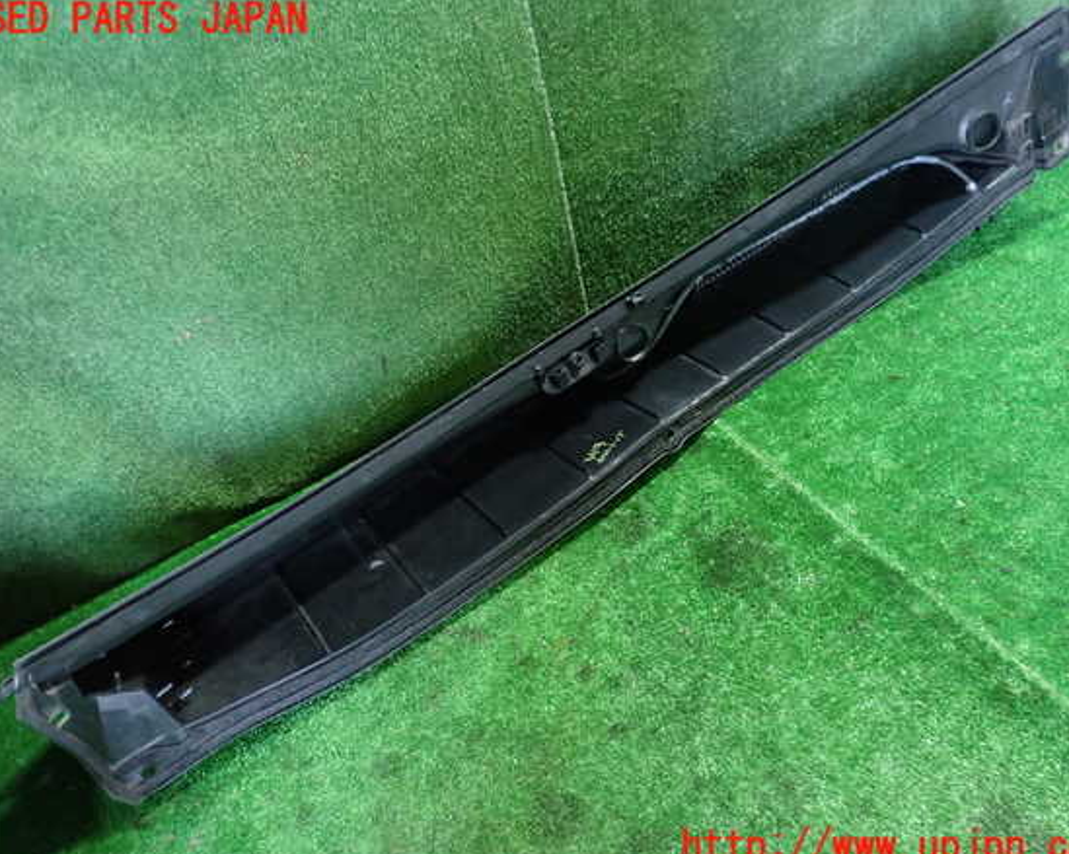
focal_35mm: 32
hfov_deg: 55.7
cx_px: 537
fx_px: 1012
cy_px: 434
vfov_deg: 45.8
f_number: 2.3
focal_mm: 5.4
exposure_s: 1/30
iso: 400
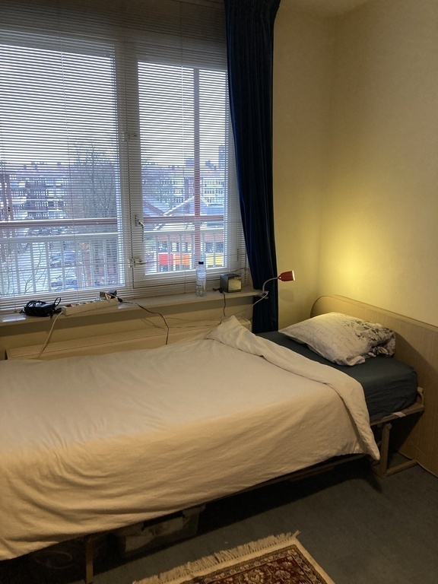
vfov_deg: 63.4
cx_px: 219
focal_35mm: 28
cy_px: 292
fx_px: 472
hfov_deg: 49.7
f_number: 1.8
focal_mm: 3.99
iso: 250
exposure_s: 1/50
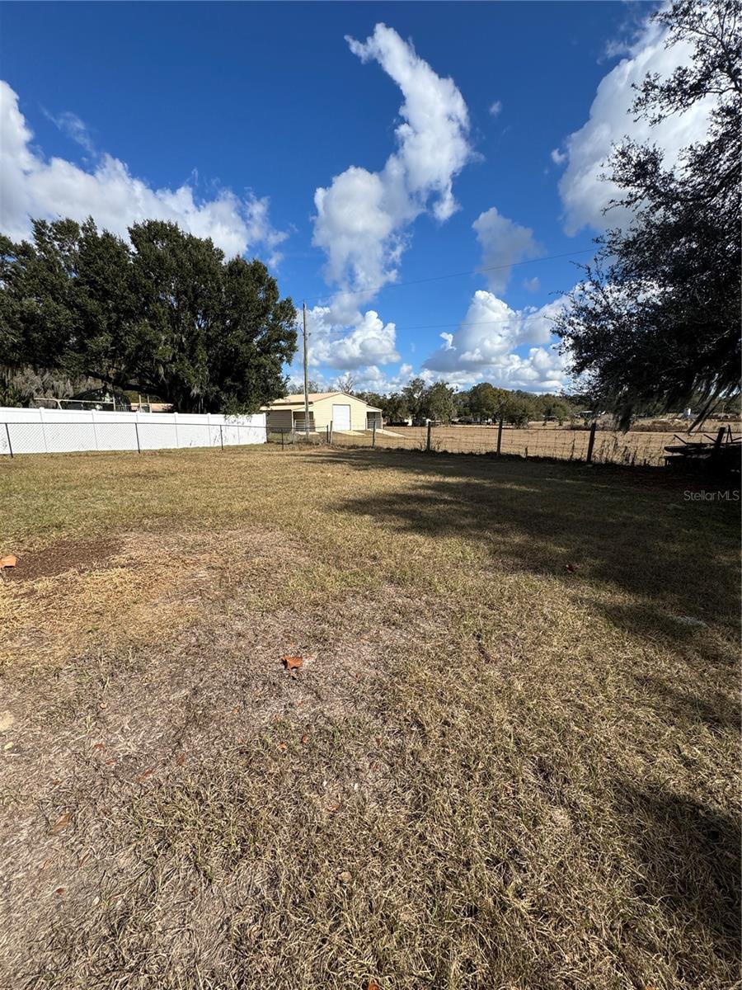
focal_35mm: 14
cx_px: 371
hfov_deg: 85.7
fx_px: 400
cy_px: 495
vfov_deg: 102.1
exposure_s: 1/2083
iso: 40
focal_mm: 2.22
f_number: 2.2
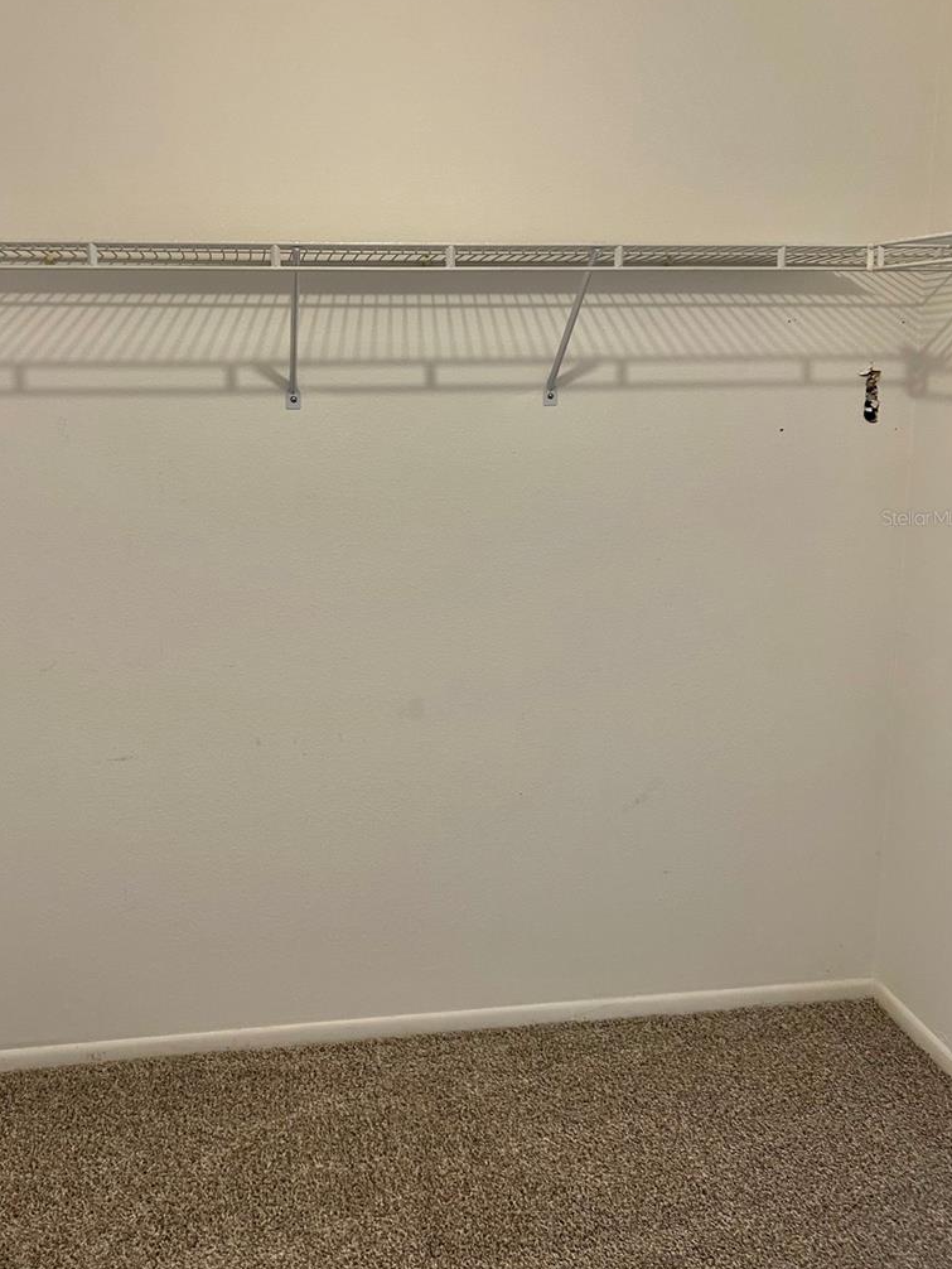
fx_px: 1136
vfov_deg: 57.9
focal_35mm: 31
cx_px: 403
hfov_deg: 45.3
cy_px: 517
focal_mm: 5.7
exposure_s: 1/60
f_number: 1.5
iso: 160
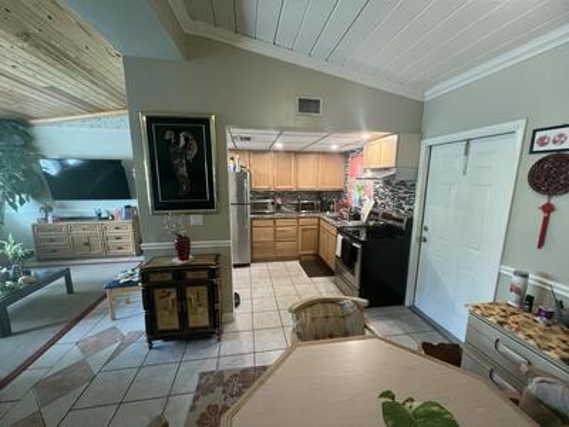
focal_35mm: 13
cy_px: 214
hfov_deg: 106.2
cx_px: 284
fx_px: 214
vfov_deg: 89.9
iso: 320
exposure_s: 1/60
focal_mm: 1.57
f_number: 1.8
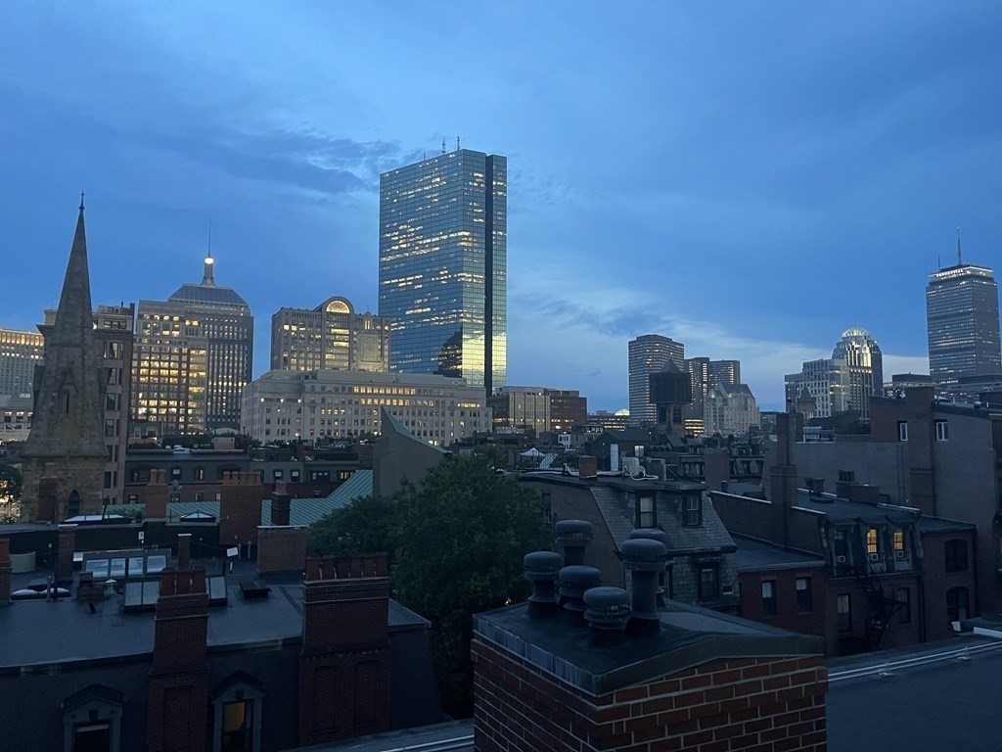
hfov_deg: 67.3
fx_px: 753
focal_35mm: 26
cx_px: 501
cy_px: 376
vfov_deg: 53.1
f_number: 1.6
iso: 500
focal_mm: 5.1
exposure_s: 1/45
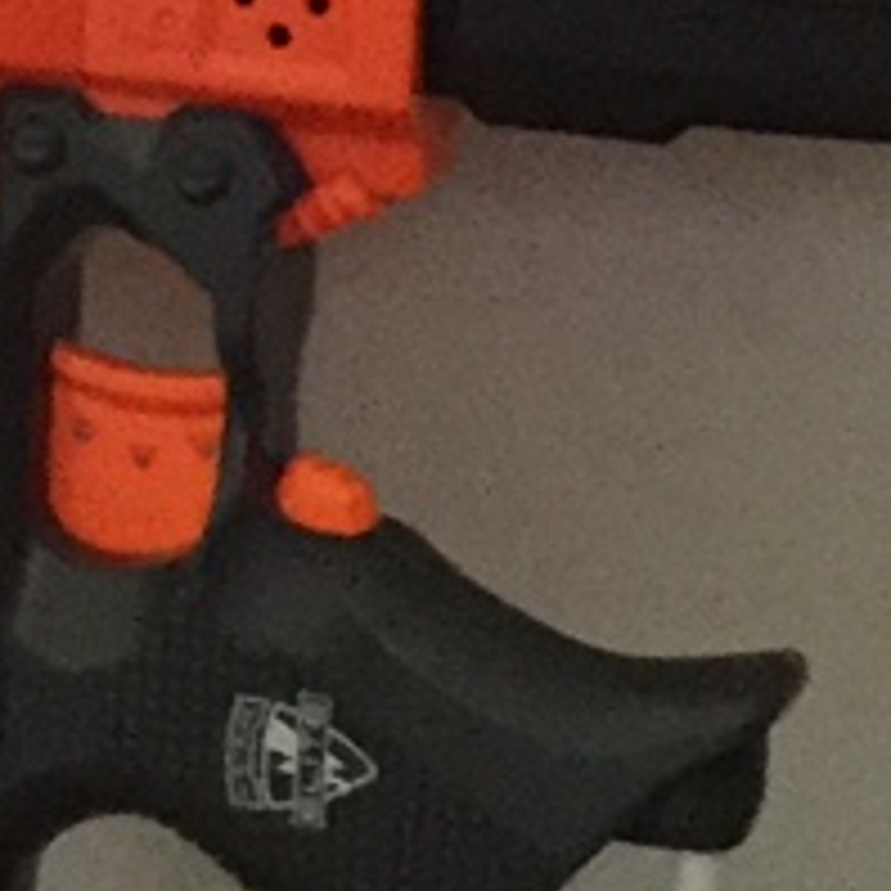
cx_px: 580
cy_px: -9
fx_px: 6145
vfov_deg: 8.2
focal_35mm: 211
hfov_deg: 8.3
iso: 320
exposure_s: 1/17
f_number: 2.2
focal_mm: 4.15
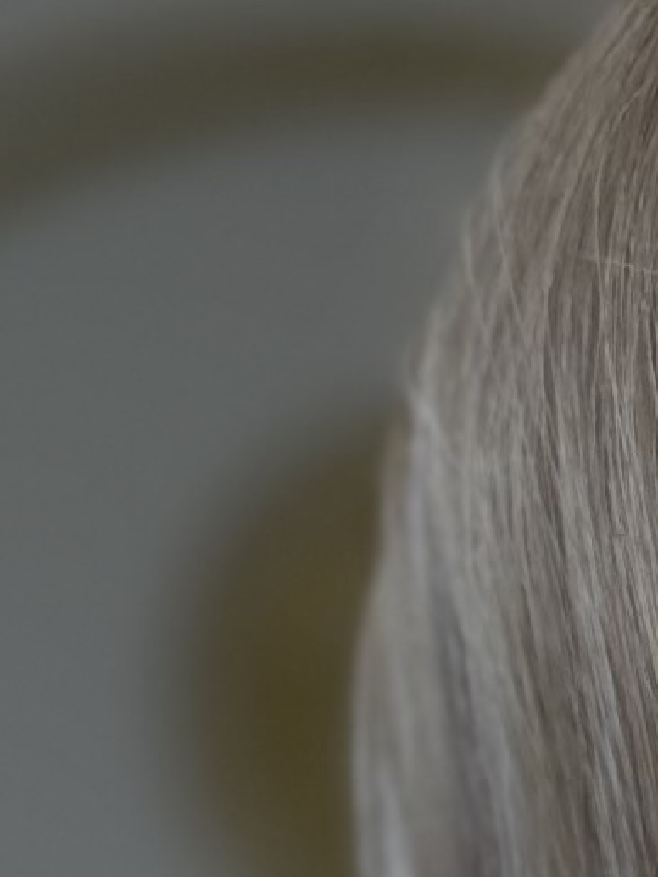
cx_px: 1691
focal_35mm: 187
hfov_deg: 7.3
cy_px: 2461
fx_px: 4738
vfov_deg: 9.0
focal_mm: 6.76
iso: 50
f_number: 1.78
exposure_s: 1/127
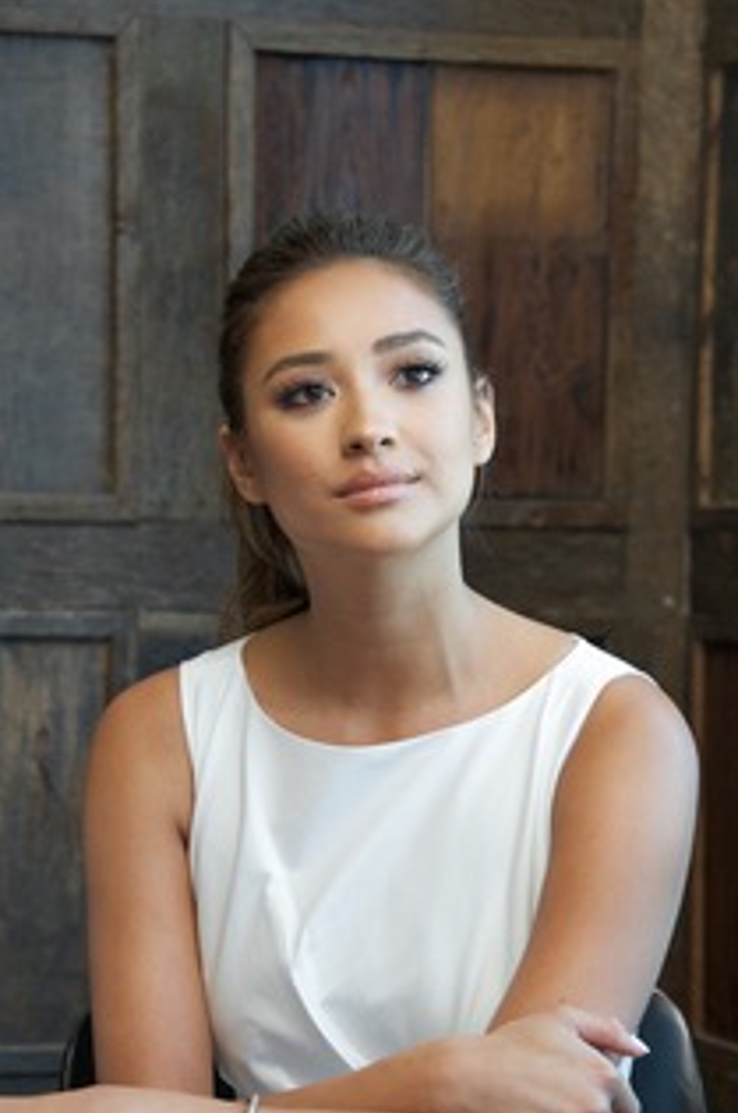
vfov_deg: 13.3
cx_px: 378
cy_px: 675
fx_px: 4782
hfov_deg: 8.8
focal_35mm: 155
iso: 1000
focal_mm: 122
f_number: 6.3
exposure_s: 1/60
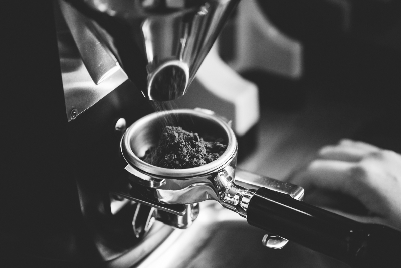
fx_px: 1170
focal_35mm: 105
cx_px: 200
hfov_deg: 19.4
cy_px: 134
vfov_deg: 13.1
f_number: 3
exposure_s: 1/160
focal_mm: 105
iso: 1000
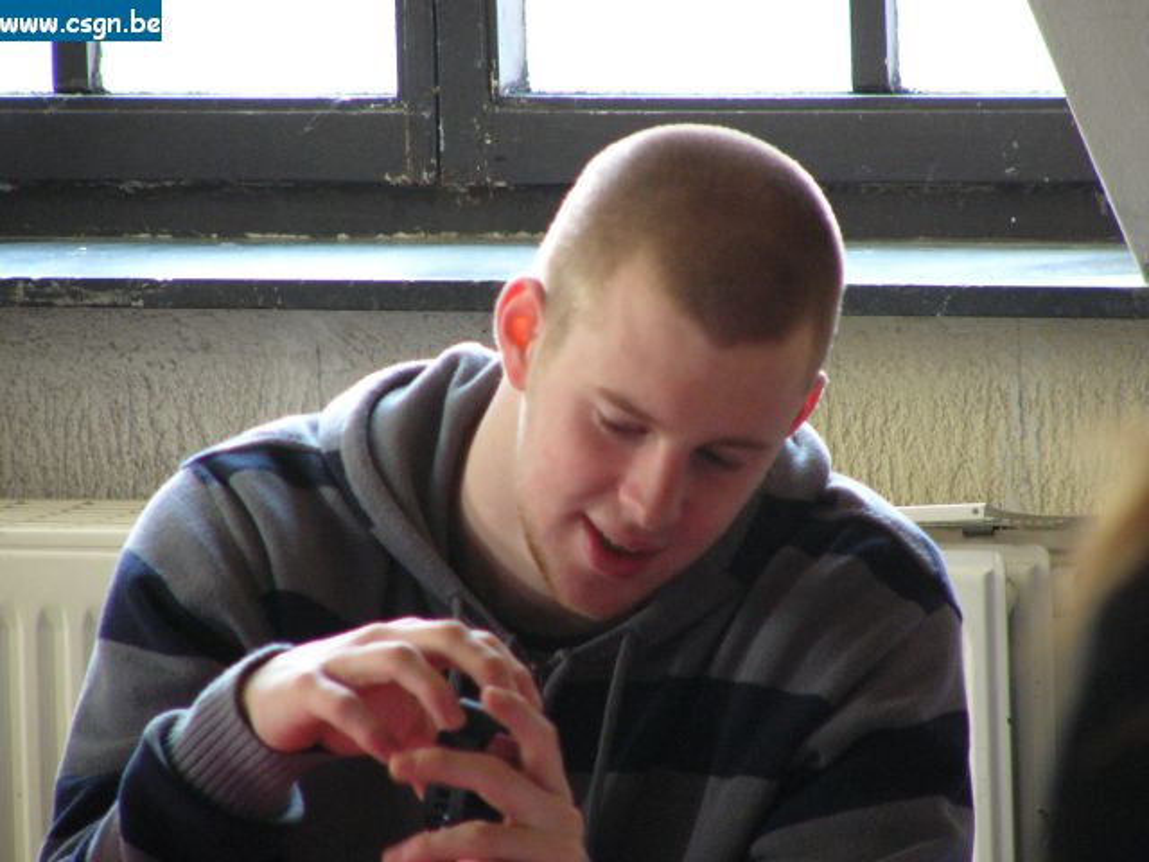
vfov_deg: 3.4
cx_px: 574
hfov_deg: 4.6
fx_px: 14339
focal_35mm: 432
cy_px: 431
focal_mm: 72
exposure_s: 1/40
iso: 200
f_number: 2.8
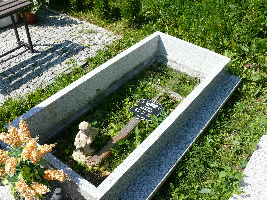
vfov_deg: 40.7
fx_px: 270
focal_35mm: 35
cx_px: 134
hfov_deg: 52.6
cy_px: 100
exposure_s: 1/320
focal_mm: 7.4
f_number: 5.6
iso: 100
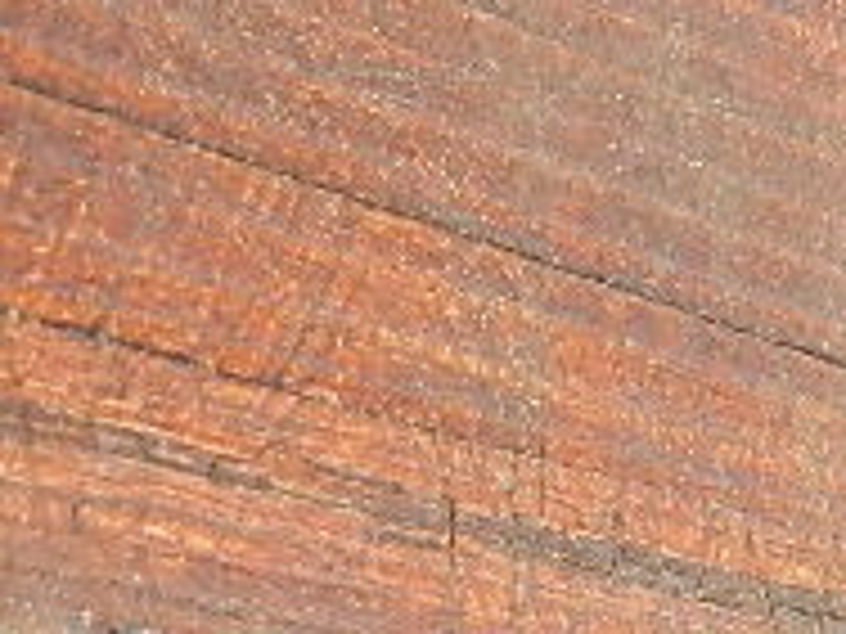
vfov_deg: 11.2
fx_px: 3055
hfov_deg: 15.6
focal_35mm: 125
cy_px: 1066
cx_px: 788
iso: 160
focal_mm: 4
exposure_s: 1/200
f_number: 3.4
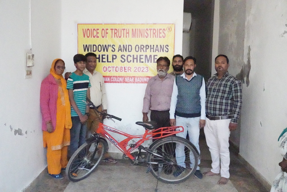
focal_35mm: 38
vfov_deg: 35.5
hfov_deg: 51.3
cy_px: 96
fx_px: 299
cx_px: 144
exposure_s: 1/3200
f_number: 10
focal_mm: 25
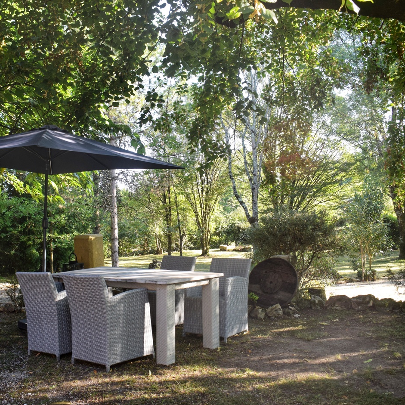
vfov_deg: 42.8
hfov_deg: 42.6
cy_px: 200
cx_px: 160
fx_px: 516
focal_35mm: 39
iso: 400
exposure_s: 1/125
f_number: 5.6
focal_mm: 20
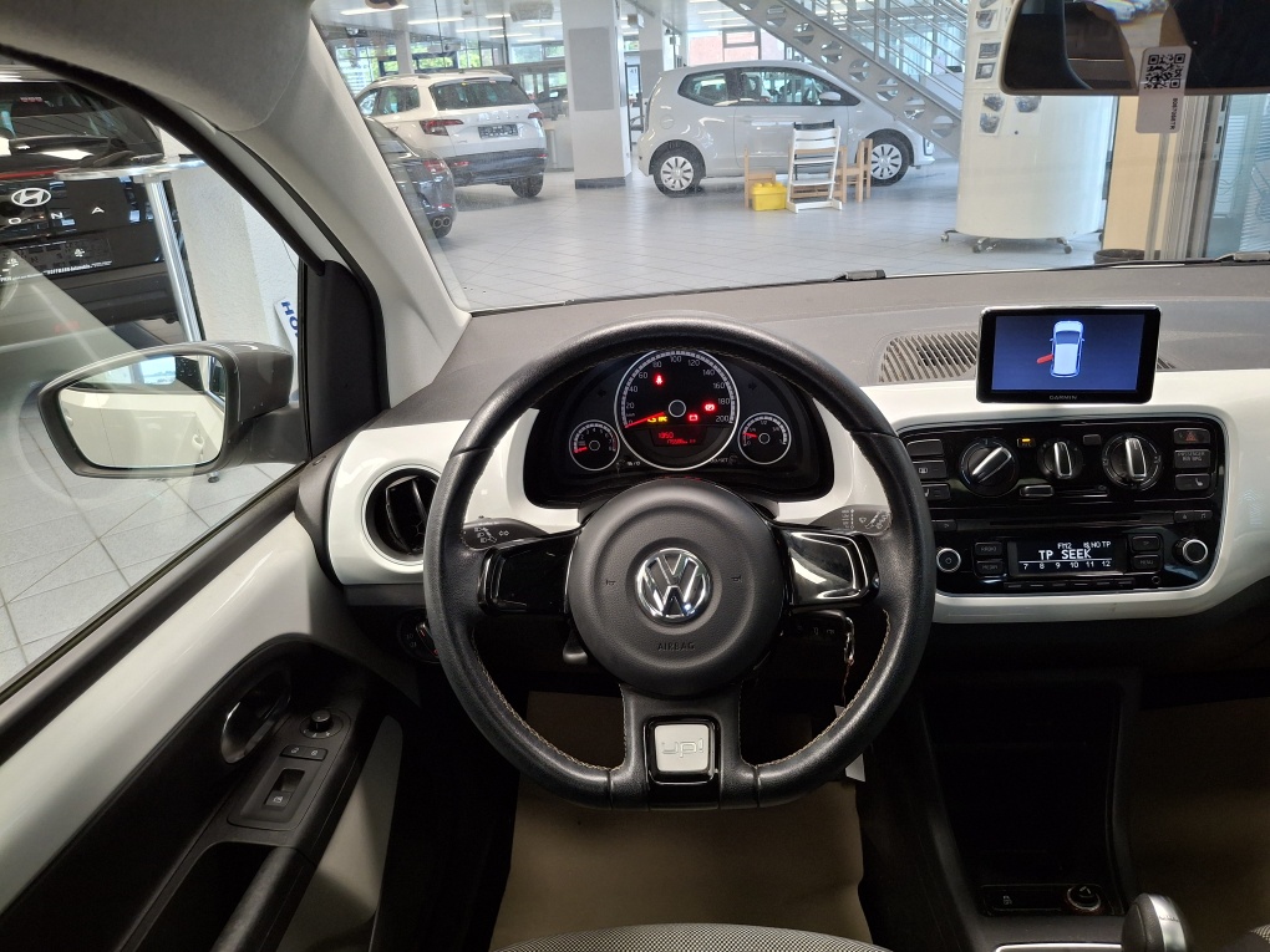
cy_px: 476
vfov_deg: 54.9
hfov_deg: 69.4
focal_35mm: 25
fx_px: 917
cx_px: 635
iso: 200
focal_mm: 4.69
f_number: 1.8
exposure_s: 1/100
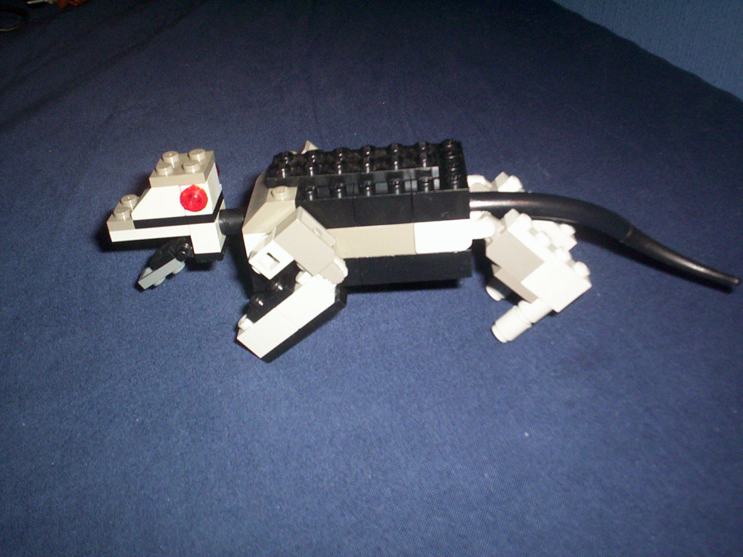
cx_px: 372
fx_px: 816
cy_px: 278
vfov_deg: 37.7
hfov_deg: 49.0
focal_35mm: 38
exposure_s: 1/60
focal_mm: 4.99
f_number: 4.5
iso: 140
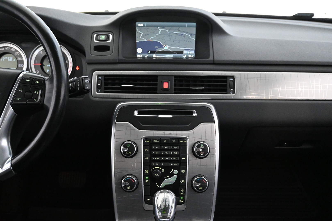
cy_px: 110
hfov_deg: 52.2
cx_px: 166
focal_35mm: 37
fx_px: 339
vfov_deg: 36.2
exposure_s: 1/40
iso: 6400
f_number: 4.2
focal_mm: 24.5
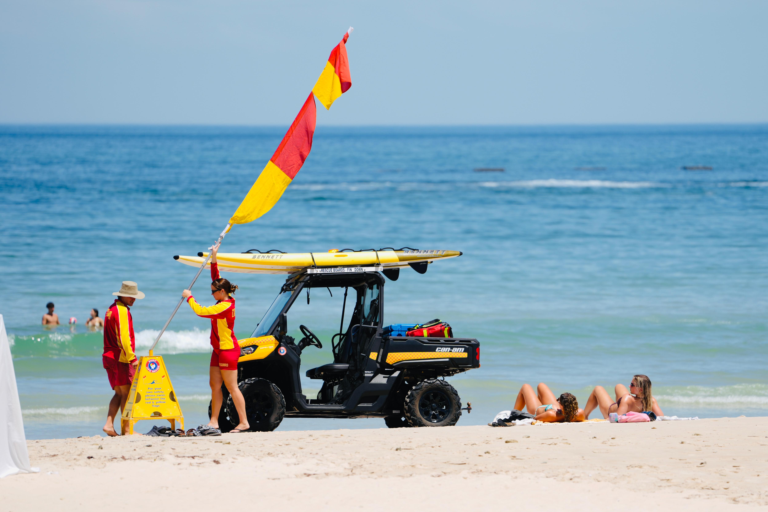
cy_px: 256
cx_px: 384
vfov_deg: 6.9
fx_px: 4266
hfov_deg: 10.3
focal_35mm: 200
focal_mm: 200
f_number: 2.8
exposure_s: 1/1600
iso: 50
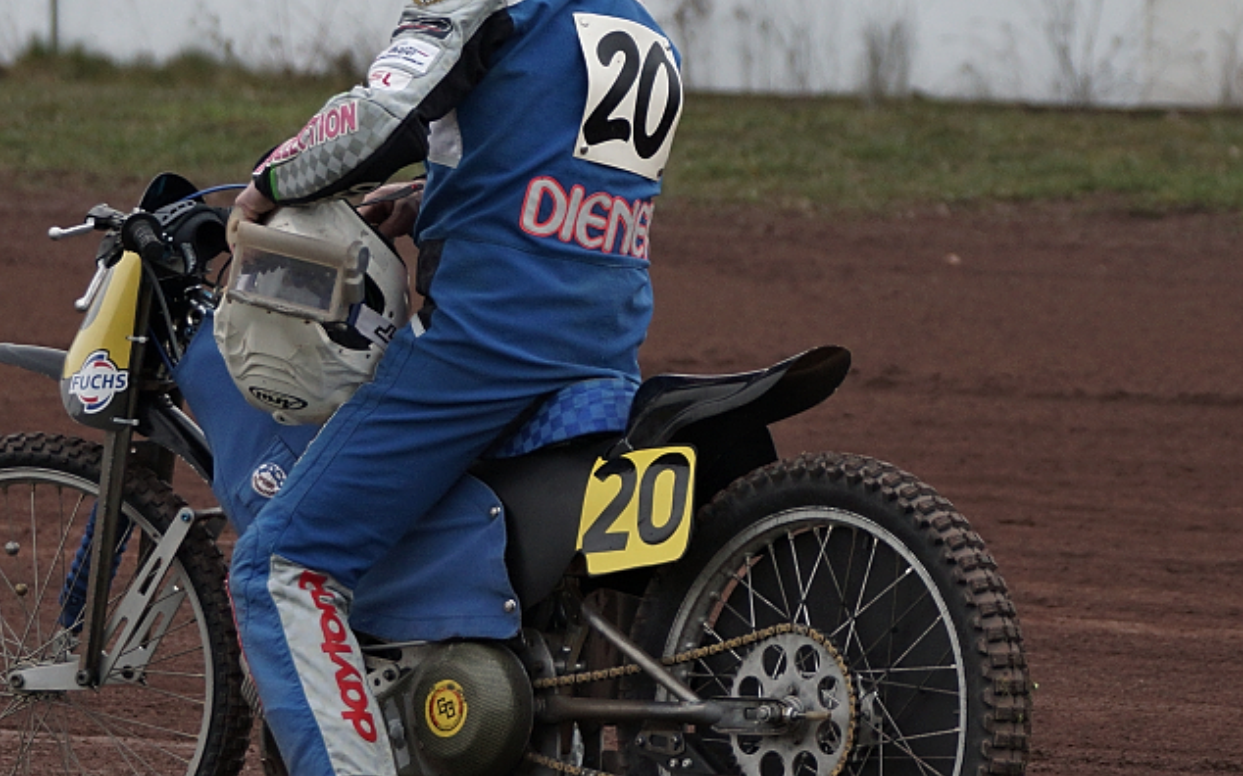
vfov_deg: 2.3
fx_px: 19611
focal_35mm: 579
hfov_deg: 3.6
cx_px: 484
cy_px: 280
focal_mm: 200
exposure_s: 1/800
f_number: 5
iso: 400
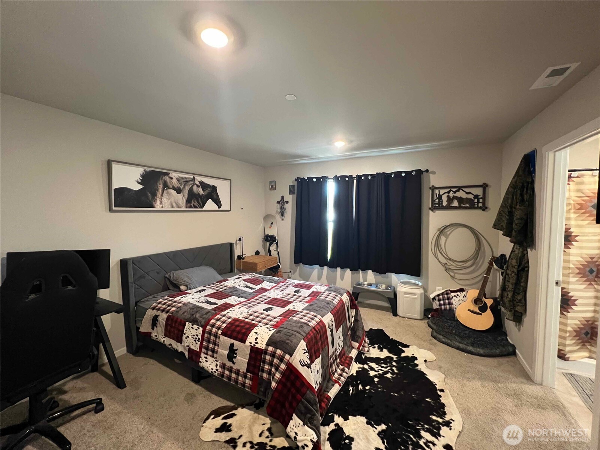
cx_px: 300
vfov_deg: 89.9
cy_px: 225
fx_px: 225
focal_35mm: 13
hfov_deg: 106.2
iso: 640
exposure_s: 1/60
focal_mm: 1.57
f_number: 1.8
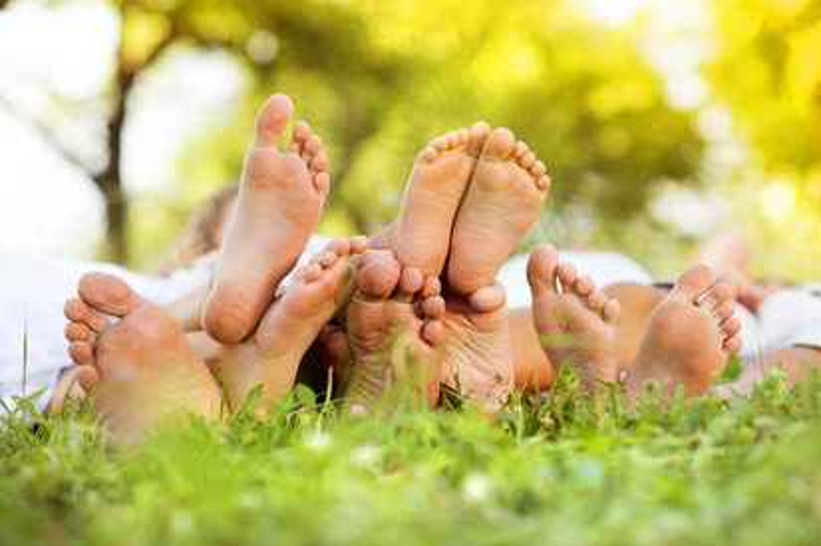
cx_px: 410
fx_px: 1938
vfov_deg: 16.1
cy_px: 273
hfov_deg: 23.9
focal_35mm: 85
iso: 200
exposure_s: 1/800
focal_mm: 85
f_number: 3.2
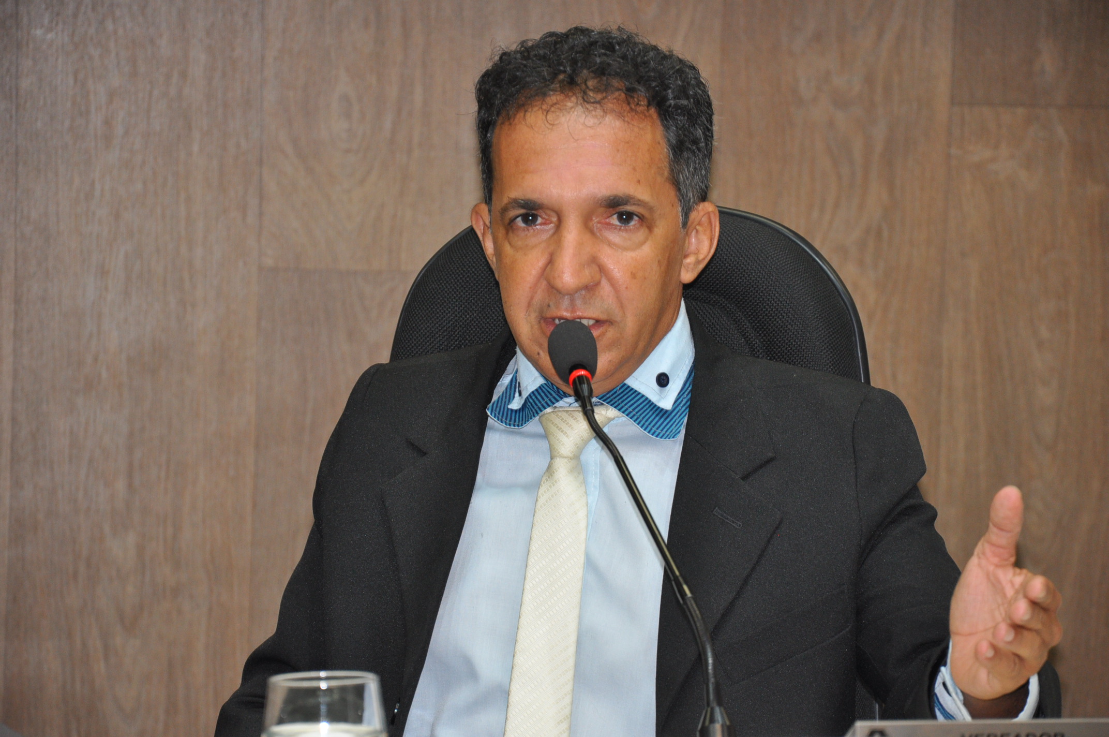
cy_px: 368
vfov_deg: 8.7
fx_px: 4846
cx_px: 554
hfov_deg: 13.1
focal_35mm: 158
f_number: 5.6
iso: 640
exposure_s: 1/60
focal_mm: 105
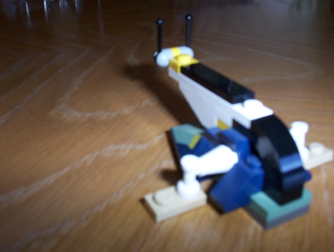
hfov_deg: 47.8
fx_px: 377
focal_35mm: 39
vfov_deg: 37.0
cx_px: 167
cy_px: 126
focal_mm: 6
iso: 140
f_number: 4.5
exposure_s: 1/30
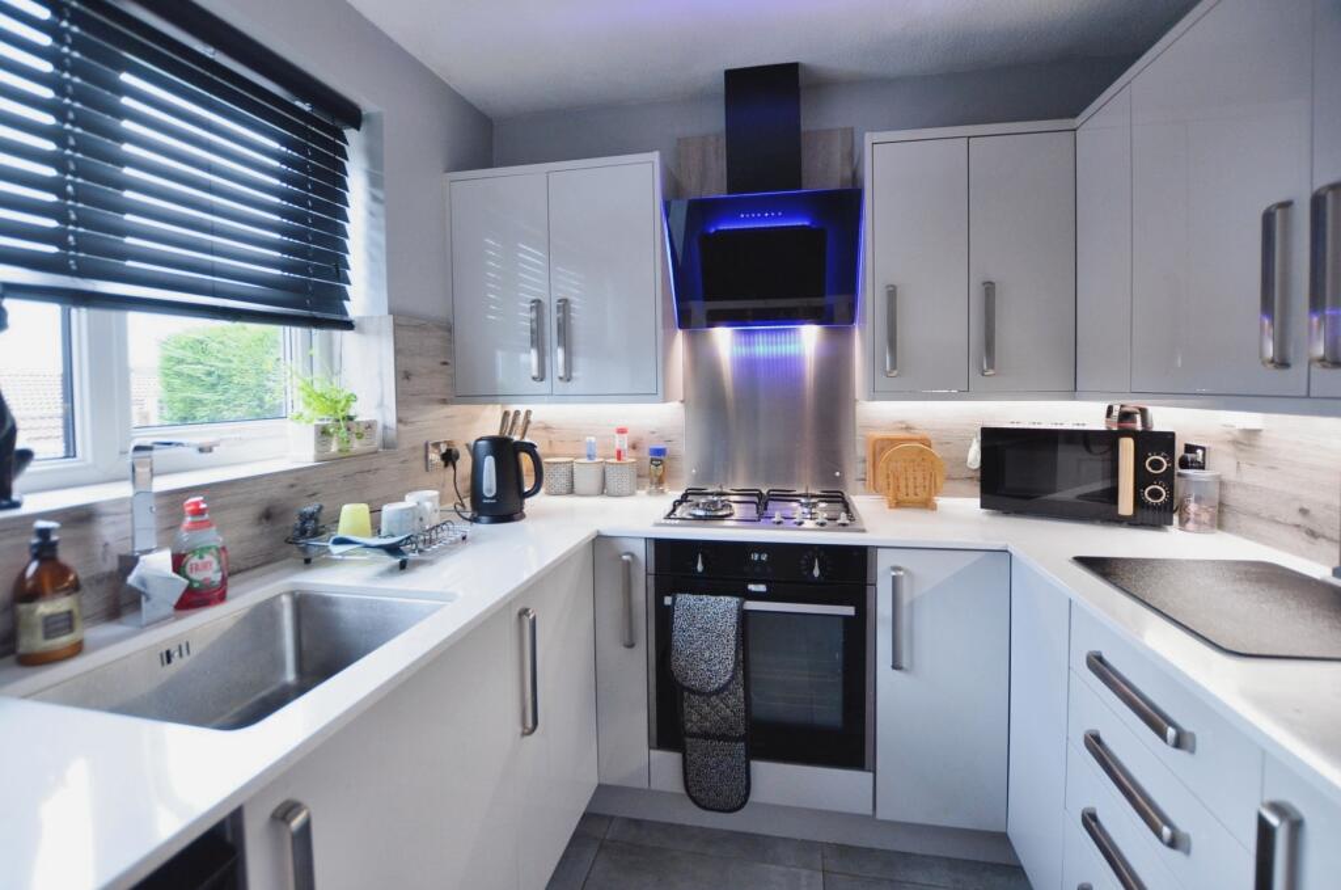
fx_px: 558
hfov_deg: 100.5
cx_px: 670
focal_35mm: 15
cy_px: 445
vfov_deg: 77.1
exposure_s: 1/60
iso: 800
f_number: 4
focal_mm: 10
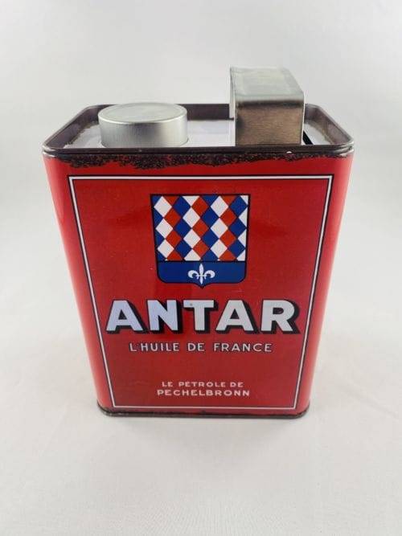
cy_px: 268
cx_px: 201
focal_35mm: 26
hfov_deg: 53.0
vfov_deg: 67.3
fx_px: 403
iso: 80
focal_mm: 4.25
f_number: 1.8
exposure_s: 1/100
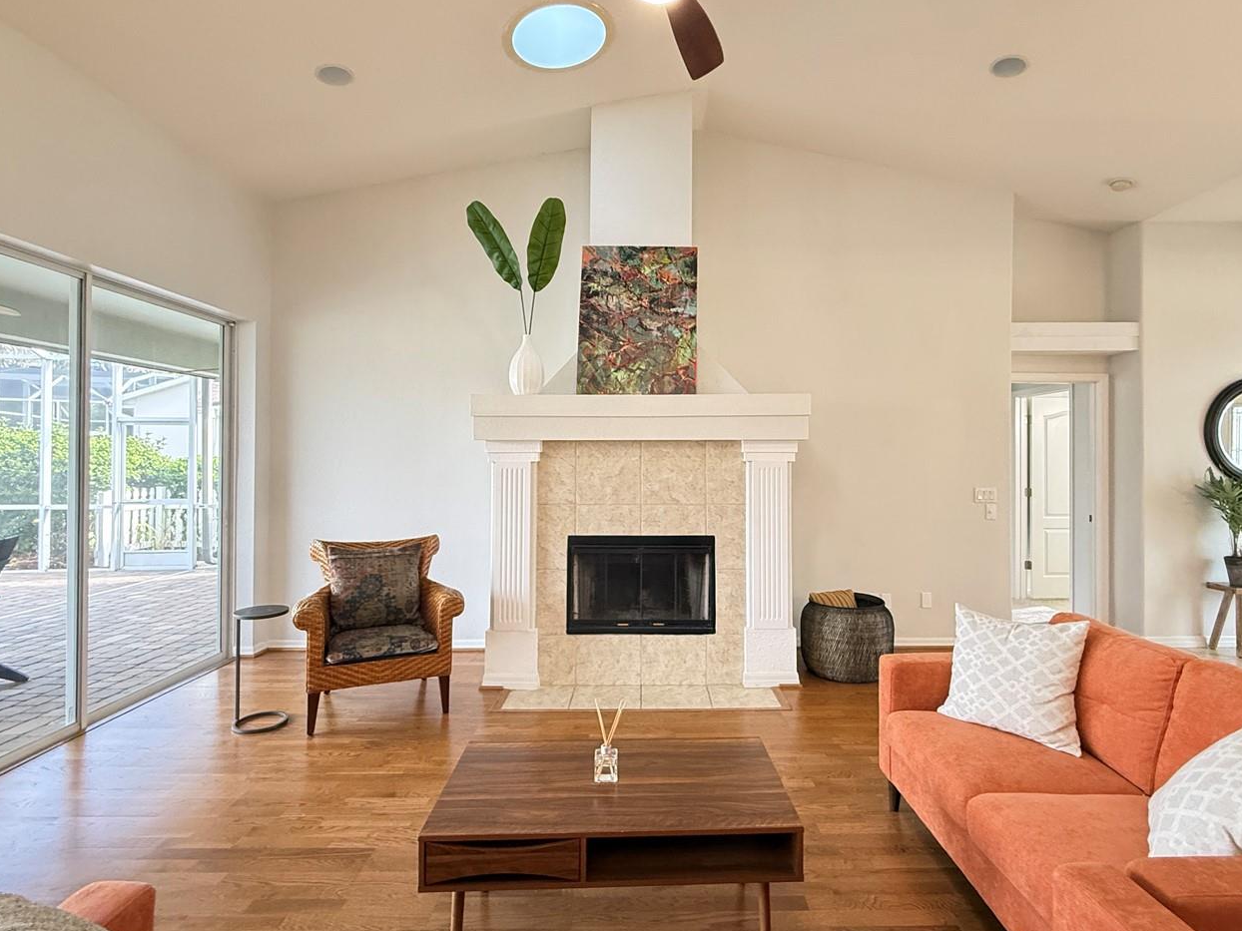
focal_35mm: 18
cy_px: 451
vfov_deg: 71.6
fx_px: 646
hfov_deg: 87.6
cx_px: 660
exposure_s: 1/60
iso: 500
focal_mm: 2.22
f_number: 2.2
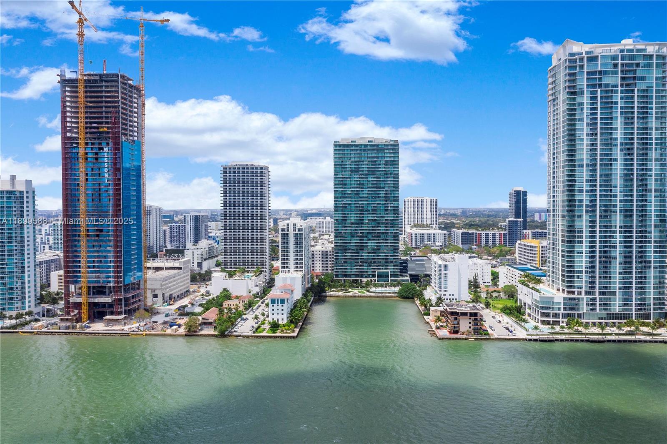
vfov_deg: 46.4
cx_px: 334
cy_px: 222
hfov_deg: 65.5
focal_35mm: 28
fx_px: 518
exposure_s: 1/120
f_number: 11
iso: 100
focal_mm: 10.26
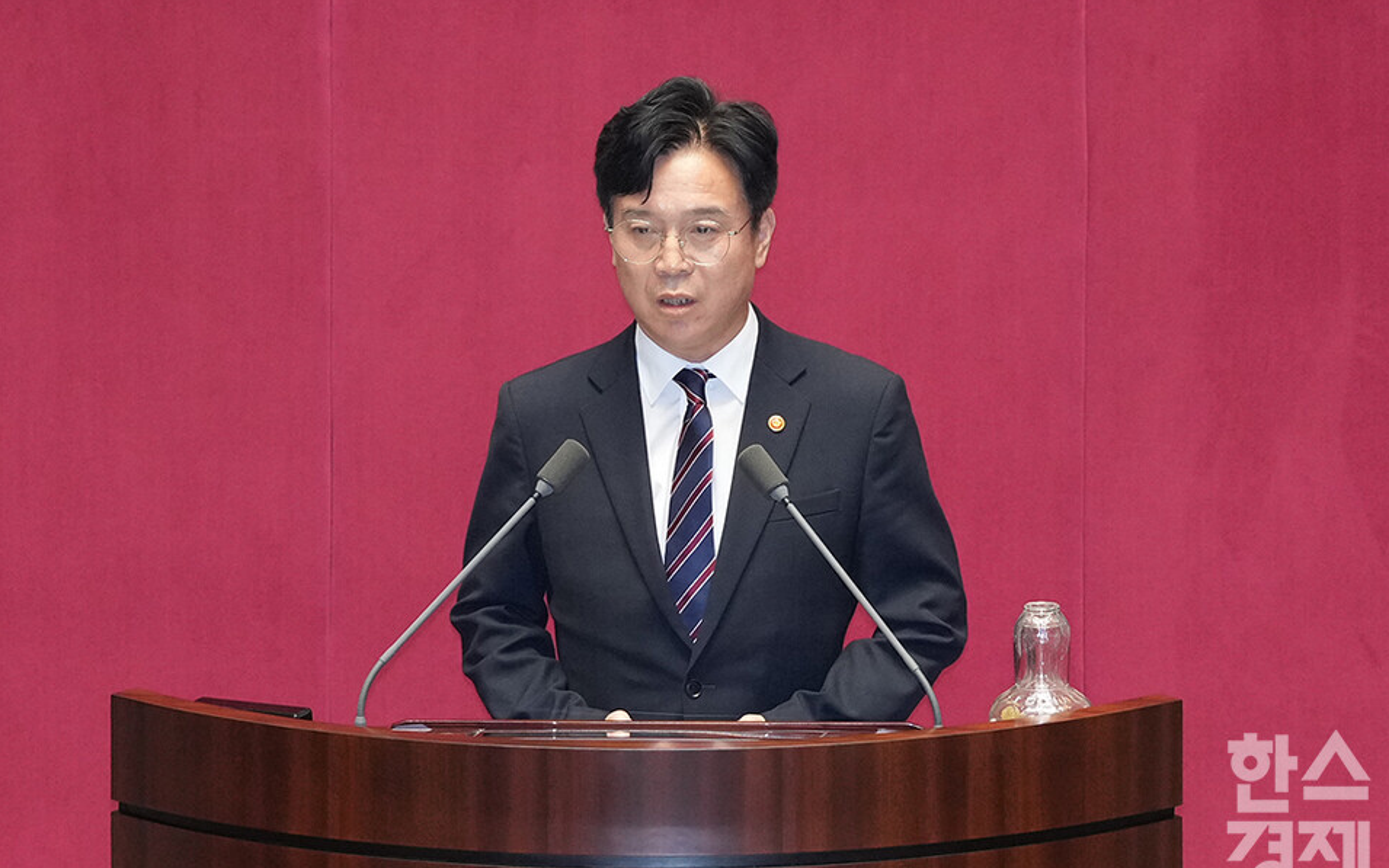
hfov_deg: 10.2
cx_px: 695
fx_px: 7761
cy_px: 462
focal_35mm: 205
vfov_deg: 6.4
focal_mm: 200
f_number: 4
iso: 2500
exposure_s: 1/125
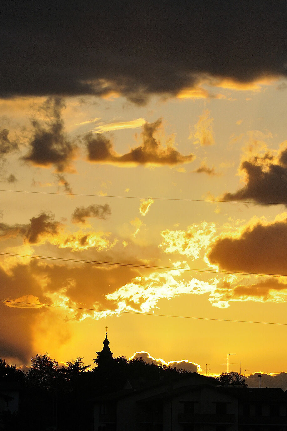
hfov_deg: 6.2
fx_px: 2648
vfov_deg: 9.3
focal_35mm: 221
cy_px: 361
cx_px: 154
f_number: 8
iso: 400
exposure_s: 1/640
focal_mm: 85
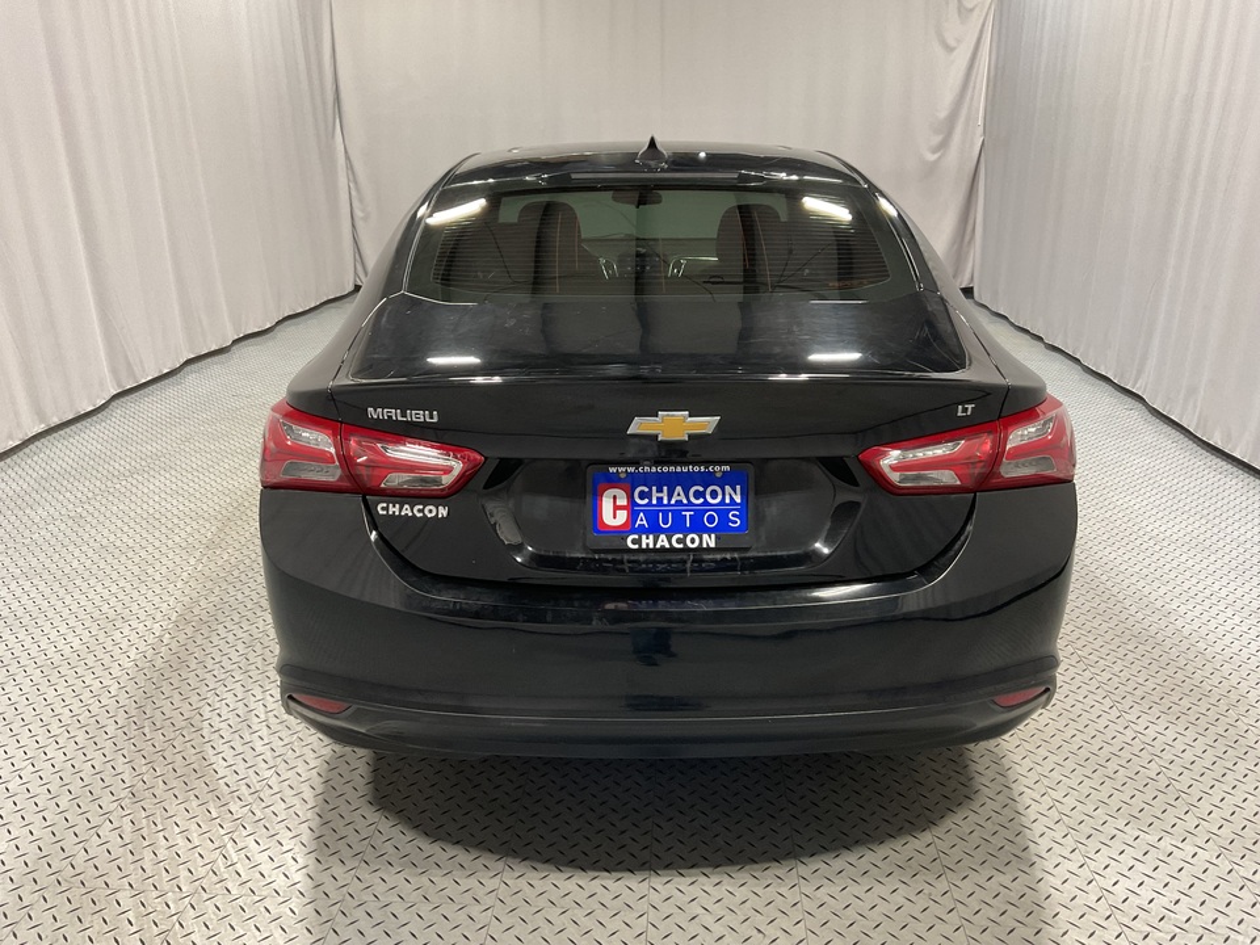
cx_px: 630
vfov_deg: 48.2
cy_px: 472
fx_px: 1056
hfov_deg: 61.7
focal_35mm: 29
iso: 80
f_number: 1.8
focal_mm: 3
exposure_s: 1/50
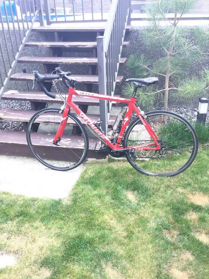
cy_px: 140
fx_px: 250
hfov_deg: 45.4
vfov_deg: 58.4
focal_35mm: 31
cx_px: 104
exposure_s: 1/120
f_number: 2.4
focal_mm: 3.3
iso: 32
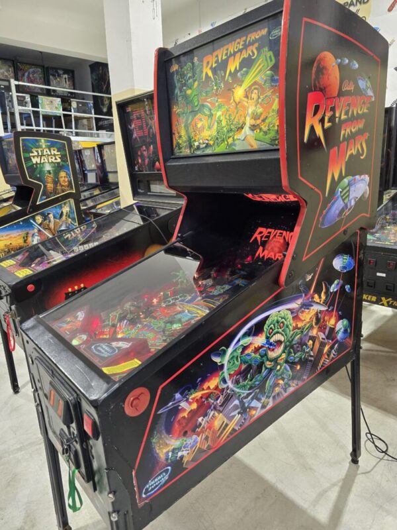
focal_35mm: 23
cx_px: 198
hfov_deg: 58.9
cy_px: 265
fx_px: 352
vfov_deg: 73.9
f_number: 1.7
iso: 160
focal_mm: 6.3
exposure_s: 1/100
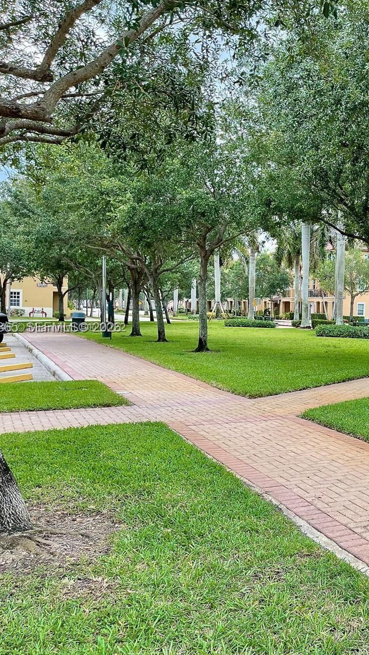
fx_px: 661
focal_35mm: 38
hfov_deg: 28.7
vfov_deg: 52.8
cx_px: 390
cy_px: 328
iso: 32
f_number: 1.6
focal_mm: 5.1
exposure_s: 1/556
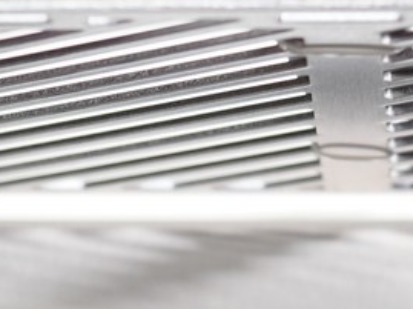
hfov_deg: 4.1
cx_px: 322
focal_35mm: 481
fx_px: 5731
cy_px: -342
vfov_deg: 3.1
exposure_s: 1/125
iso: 1250
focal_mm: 105
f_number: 4
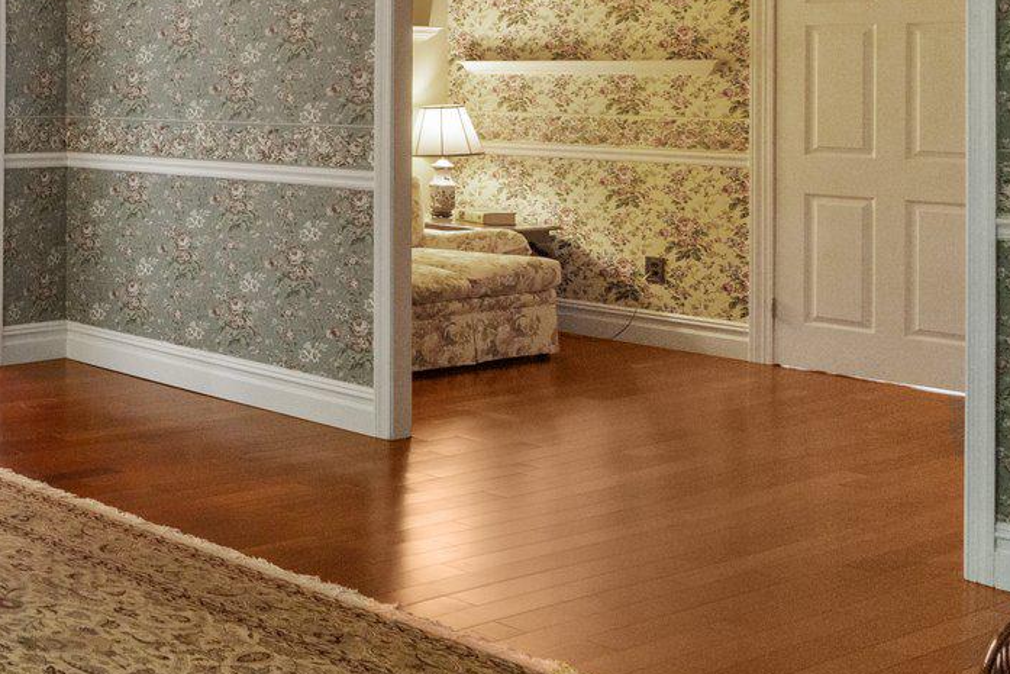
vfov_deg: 27.7
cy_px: 72
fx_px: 1319
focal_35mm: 47
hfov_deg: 28.7
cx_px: -467
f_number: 7.1
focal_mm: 16
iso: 320
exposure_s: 1/15
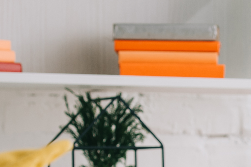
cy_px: 285
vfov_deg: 3.8
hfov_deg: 5.6
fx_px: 2524
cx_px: 365
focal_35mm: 362
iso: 100
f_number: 4.5
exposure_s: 1/200
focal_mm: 86
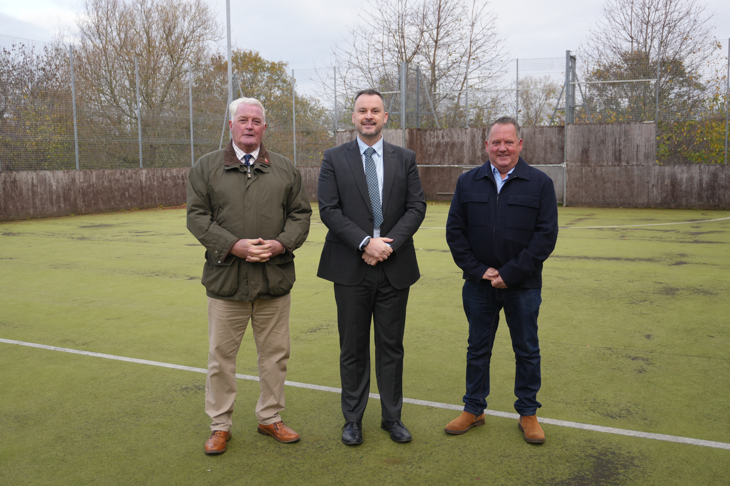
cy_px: 243
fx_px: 699
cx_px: 365
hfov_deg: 55.1
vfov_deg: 38.3
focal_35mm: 34
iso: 125
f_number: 4.5
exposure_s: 1/160
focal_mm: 23
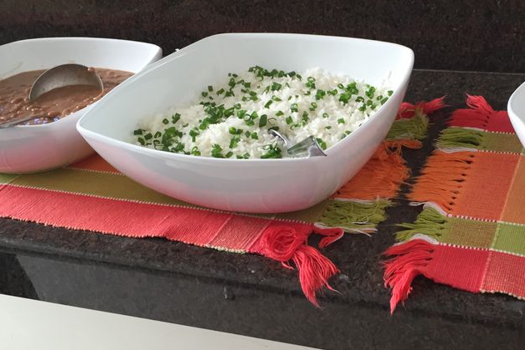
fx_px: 715
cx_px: 362
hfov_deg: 39.7
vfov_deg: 27.5
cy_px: 190
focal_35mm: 49
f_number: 2.2
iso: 40
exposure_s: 1/40
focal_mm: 4.15
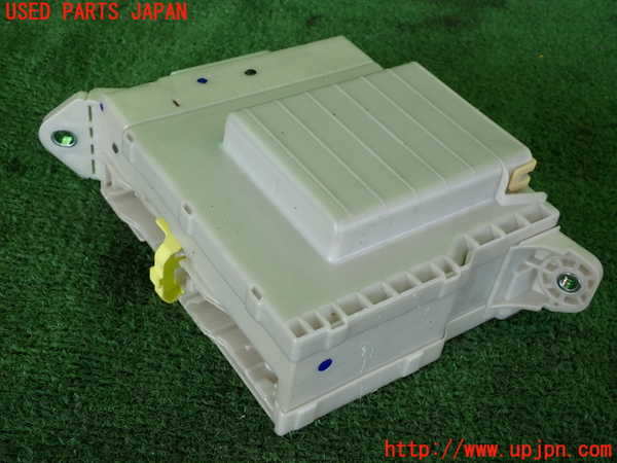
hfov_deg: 40.4
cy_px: 232
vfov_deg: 30.9
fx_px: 838
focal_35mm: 47
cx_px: 308
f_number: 3.1
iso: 160
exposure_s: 1/125
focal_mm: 8.4
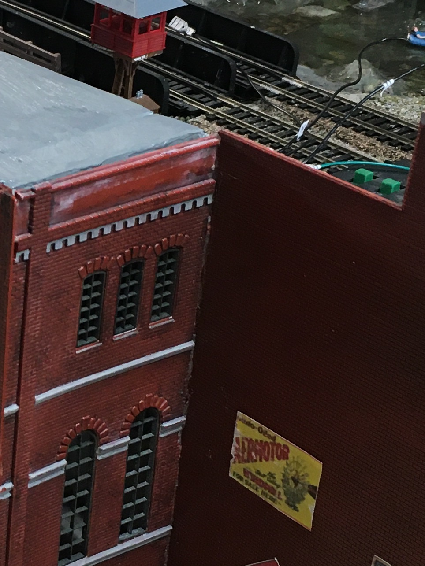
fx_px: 1489
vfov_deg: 21.5
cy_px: 311
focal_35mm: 91
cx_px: -53
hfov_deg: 15.8
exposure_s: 1/30
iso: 80
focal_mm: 4.15
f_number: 2.2
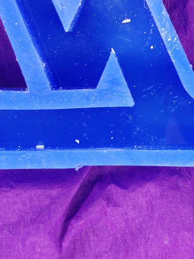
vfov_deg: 23.3
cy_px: -71
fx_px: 561
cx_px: 85
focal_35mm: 75
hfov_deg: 19.6
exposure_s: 1/100
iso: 100
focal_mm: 5.58
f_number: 1.8
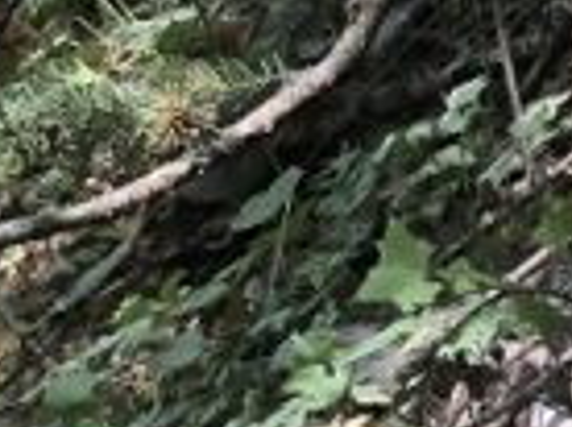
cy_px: -506
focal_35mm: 208
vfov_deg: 6.8
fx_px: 3431
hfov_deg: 8.1
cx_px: 1728
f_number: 1.8
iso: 50
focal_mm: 3.99
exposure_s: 1/120
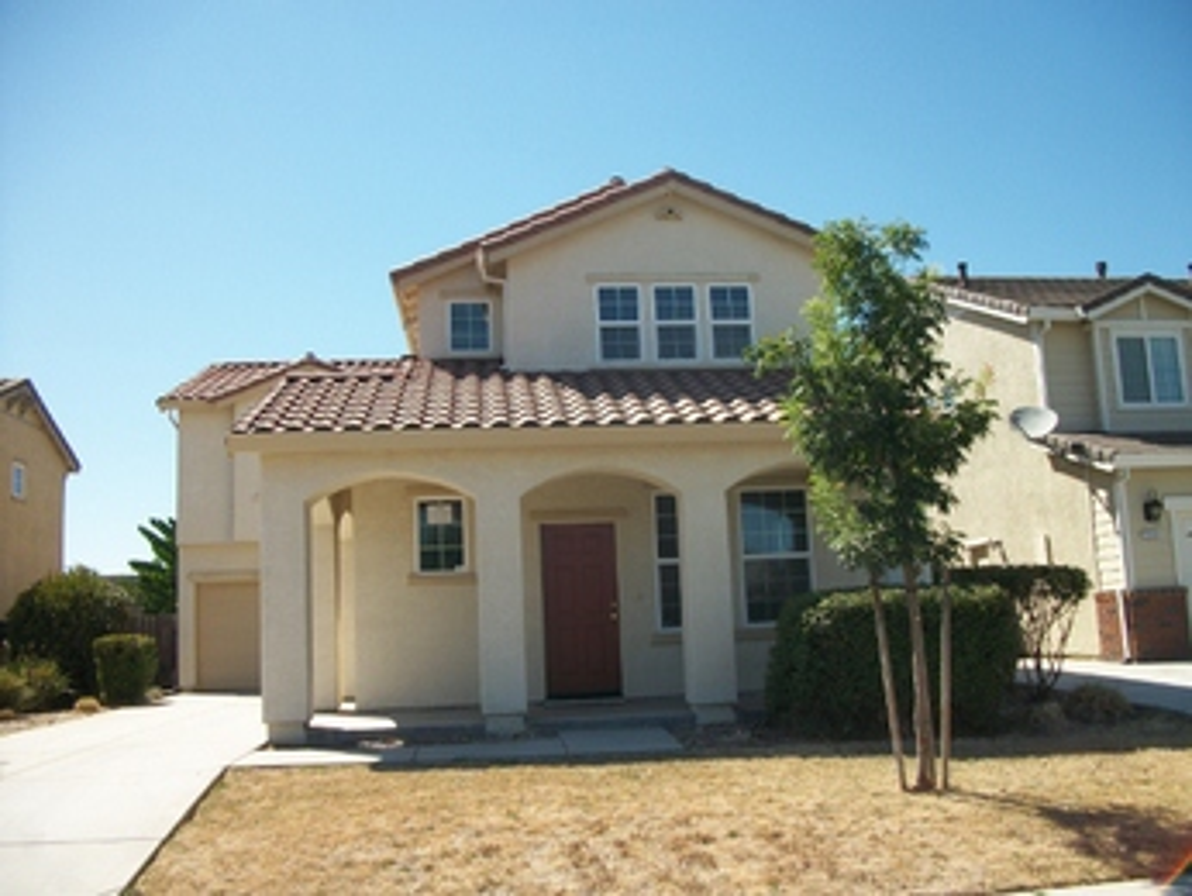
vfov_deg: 44.2
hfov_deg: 56.8
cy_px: 448
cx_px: 596
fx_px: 1103
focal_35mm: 32
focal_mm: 5.7
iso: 80
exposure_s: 1/125
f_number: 8.8
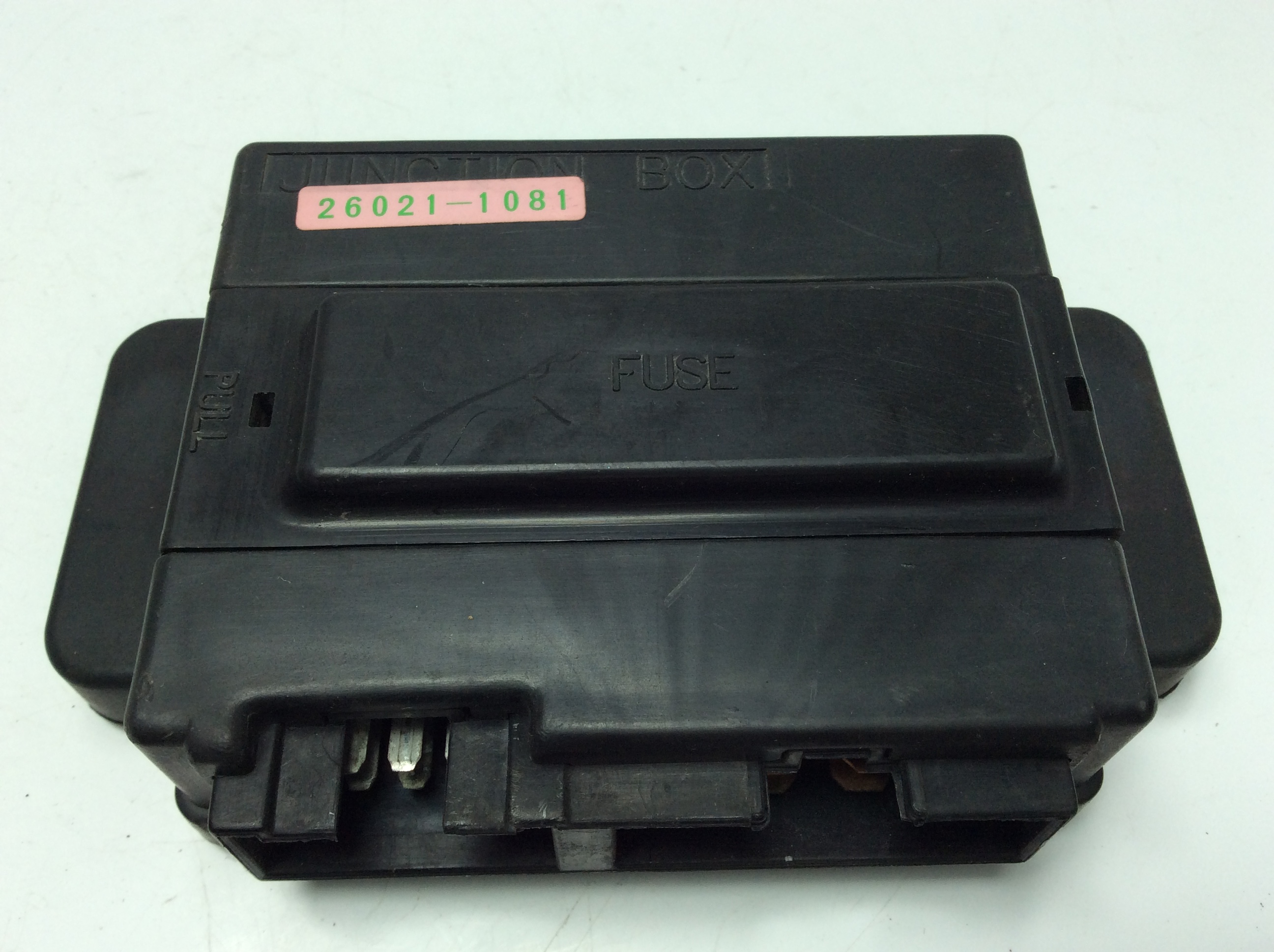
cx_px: 637
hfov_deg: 56.9
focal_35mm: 32
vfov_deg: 44.1
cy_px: 476
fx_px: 1176
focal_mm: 3.3
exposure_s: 1/347
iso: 32
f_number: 2.4
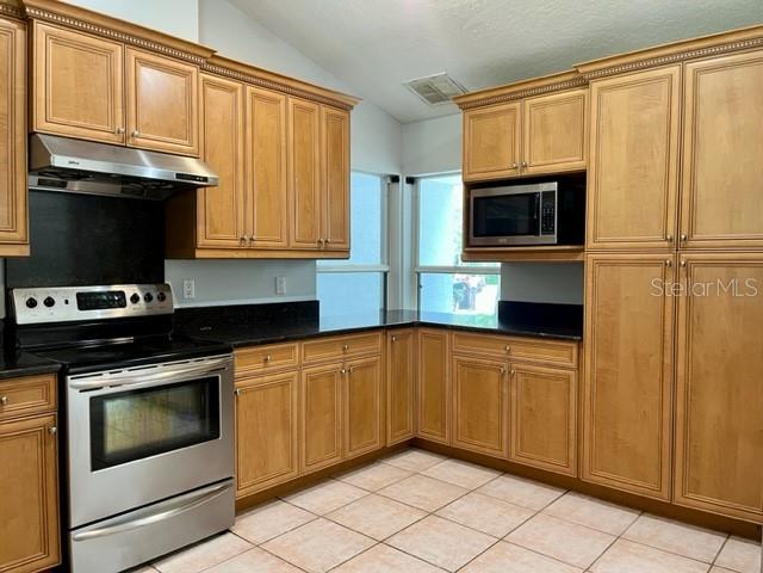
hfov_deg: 67.3
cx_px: 382
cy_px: 286
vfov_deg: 53.1
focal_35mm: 26
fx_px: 573
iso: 250
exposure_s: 1/60
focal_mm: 5.1
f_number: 1.6
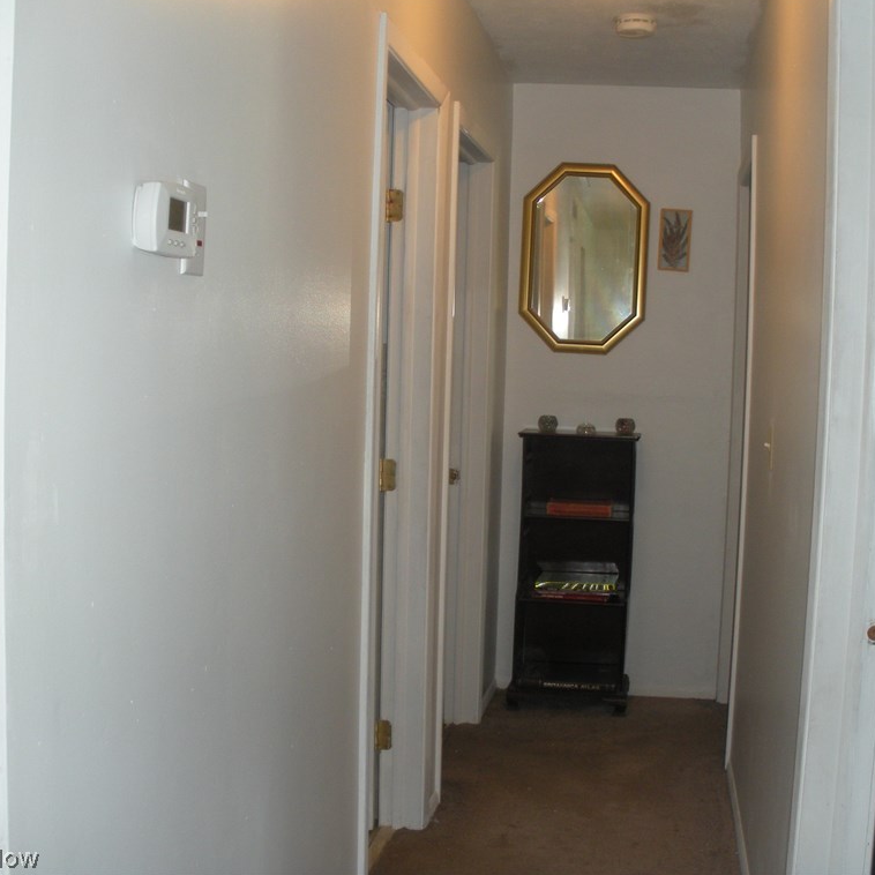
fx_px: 1230
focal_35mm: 43
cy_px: 433
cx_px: 509
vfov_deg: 39.2
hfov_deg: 39.1
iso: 123
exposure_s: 1/30
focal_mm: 6.3
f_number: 3.5
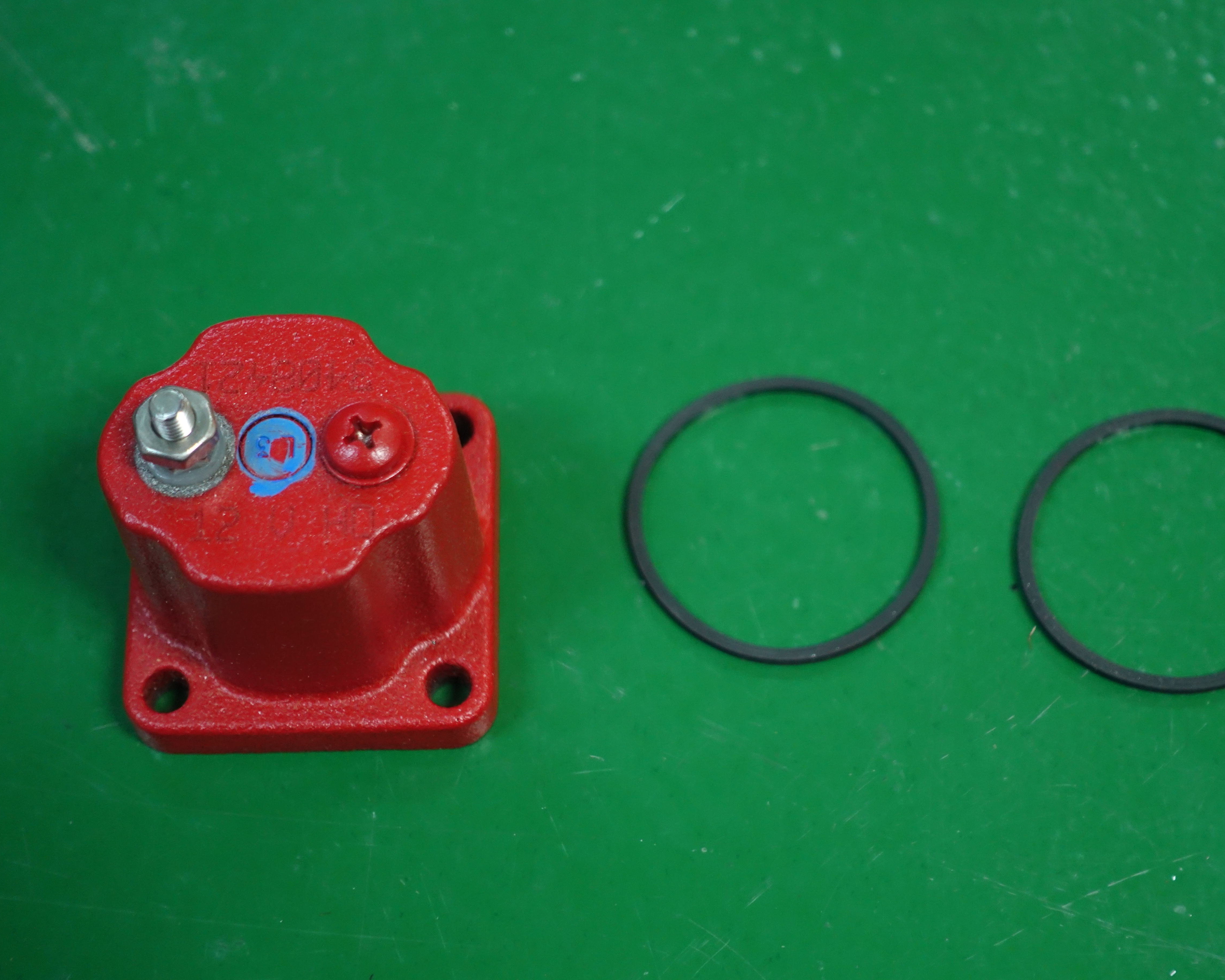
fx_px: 2864
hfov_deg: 24.1
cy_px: 491
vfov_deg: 19.4
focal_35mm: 79
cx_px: 726
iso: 800
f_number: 2.8
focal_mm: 25.7
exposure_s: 1/20
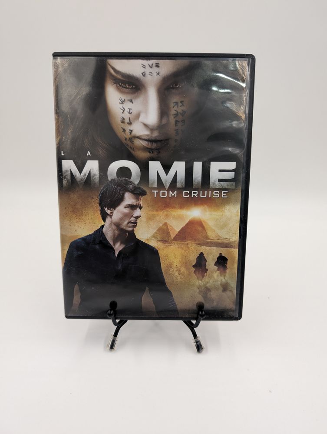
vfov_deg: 71.5
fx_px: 302
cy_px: 217
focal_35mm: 24
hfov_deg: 56.9
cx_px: 164
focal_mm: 6.9
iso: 41
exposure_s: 1/28.5
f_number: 1.68
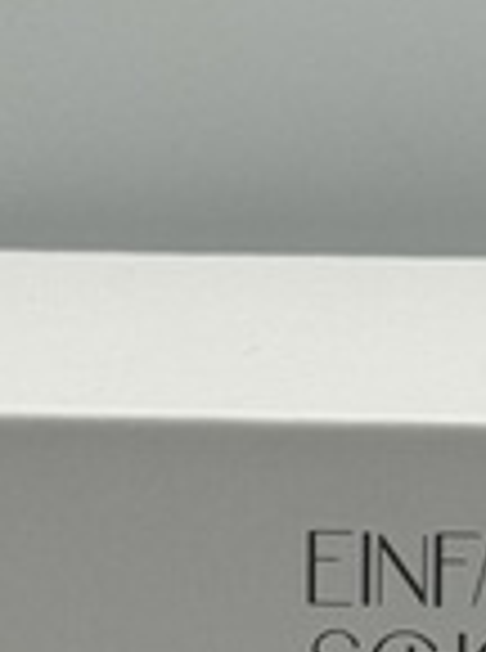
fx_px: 5415
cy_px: 825
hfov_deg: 5.1
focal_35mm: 288
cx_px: 158
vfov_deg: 6.8
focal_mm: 6.76
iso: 64
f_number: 1.78
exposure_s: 1/854
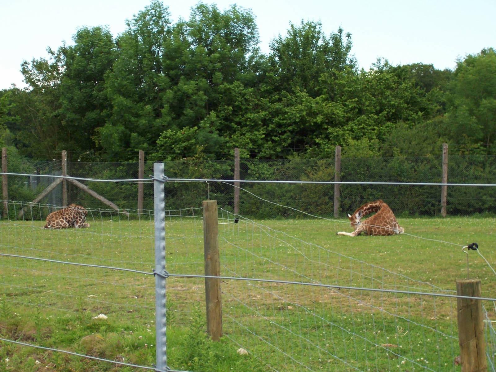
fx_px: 1175
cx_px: 248
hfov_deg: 23.8
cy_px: 186
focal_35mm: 82
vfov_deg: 18.0
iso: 80
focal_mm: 13.5
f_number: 4
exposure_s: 1/250
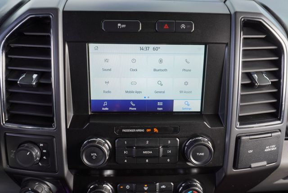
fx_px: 240
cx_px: 144
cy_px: 96
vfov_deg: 43.7
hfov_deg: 61.9
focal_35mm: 30
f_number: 4
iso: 100
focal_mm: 20
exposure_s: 1/60
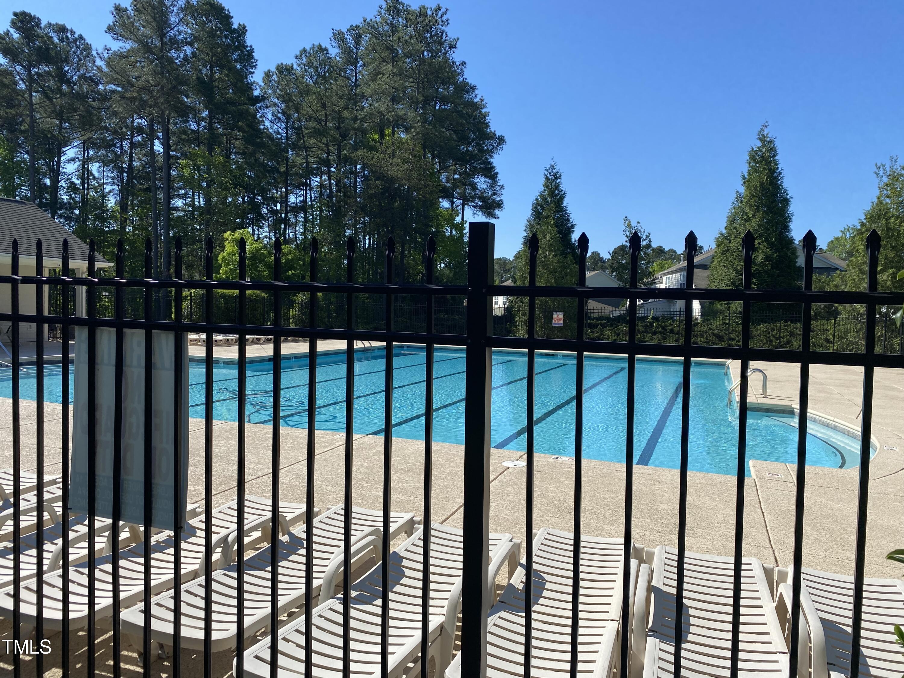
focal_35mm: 26
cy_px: 339
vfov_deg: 53.1
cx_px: 452
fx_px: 679
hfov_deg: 67.3
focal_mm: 4.25
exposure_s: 1/3205
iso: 32
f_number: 1.8
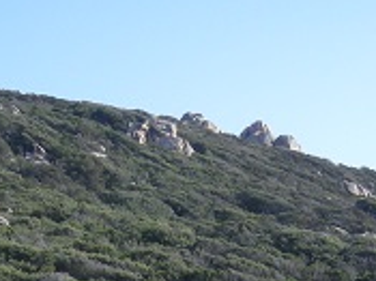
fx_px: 1335
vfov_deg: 11.7
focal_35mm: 123
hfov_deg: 16.0
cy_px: 366
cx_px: 214
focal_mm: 5.7
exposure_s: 1/130
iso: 50
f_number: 5.7
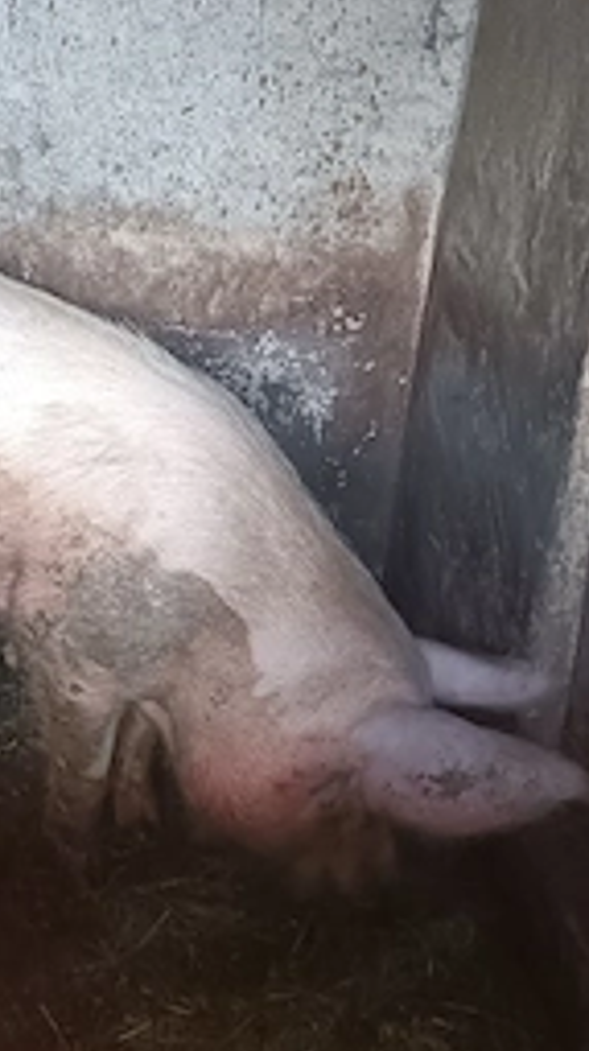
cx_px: 107
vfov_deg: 49.1
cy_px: 416
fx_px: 1141
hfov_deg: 28.3
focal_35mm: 41
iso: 3854
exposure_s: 1/25
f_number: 1.75
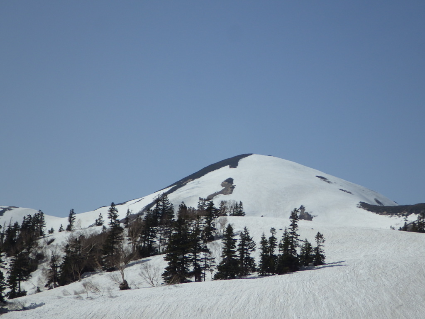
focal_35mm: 81
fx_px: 994
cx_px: 212
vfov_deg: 18.2
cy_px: 160
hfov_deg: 24.1
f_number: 5.7
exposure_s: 1/1250
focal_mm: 14.4
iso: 125
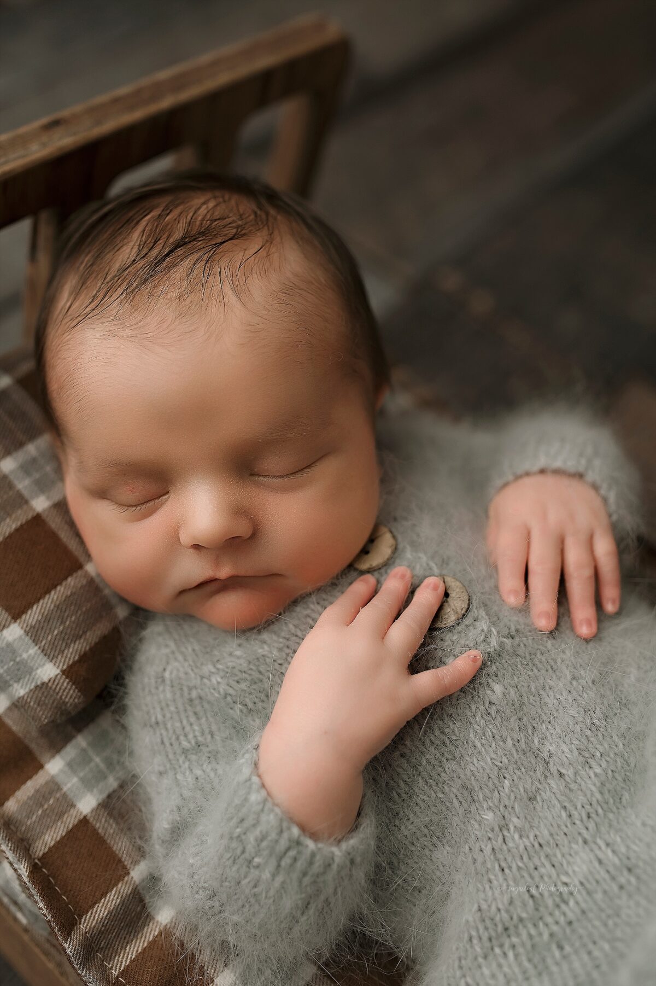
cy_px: 493
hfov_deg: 37.8
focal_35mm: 35
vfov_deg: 54.5
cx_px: 328
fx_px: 958
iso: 100
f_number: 2.8
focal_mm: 35
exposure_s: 1/200
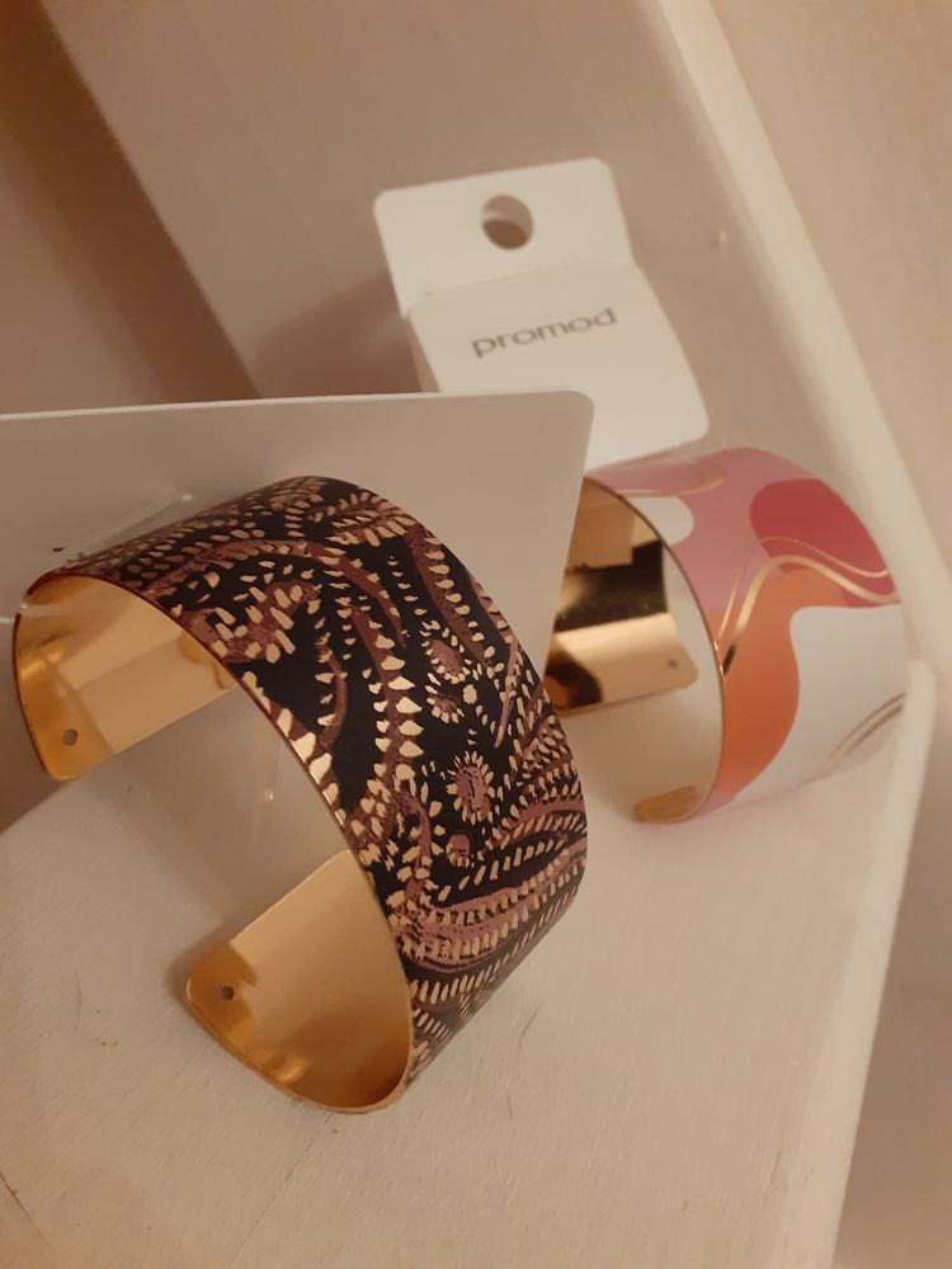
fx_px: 990
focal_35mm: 27
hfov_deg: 51.4
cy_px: 634
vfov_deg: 65.3
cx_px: 476
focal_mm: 3.6
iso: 400
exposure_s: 1/25
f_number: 1.9
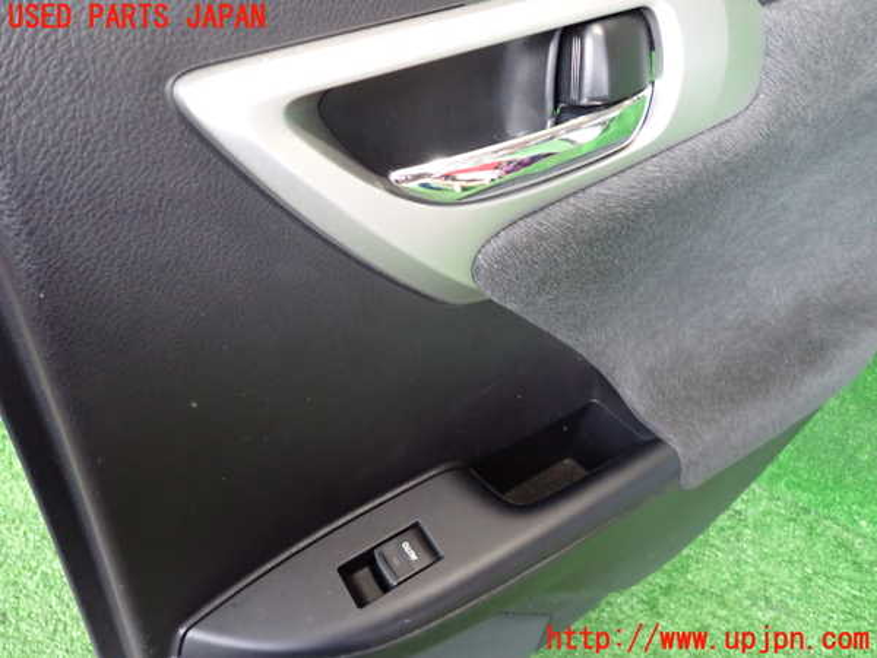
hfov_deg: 69.4
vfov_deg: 54.9
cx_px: 438
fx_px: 633
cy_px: 329
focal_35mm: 25
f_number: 2
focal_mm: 4.5
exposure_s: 1/30
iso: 640
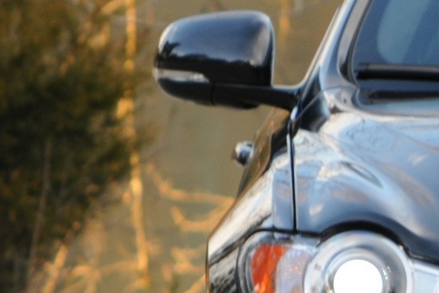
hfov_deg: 1.8
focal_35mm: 1142
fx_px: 13932
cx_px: 818
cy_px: 249
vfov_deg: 1.2
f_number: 8
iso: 320
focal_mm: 180
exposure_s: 1/60
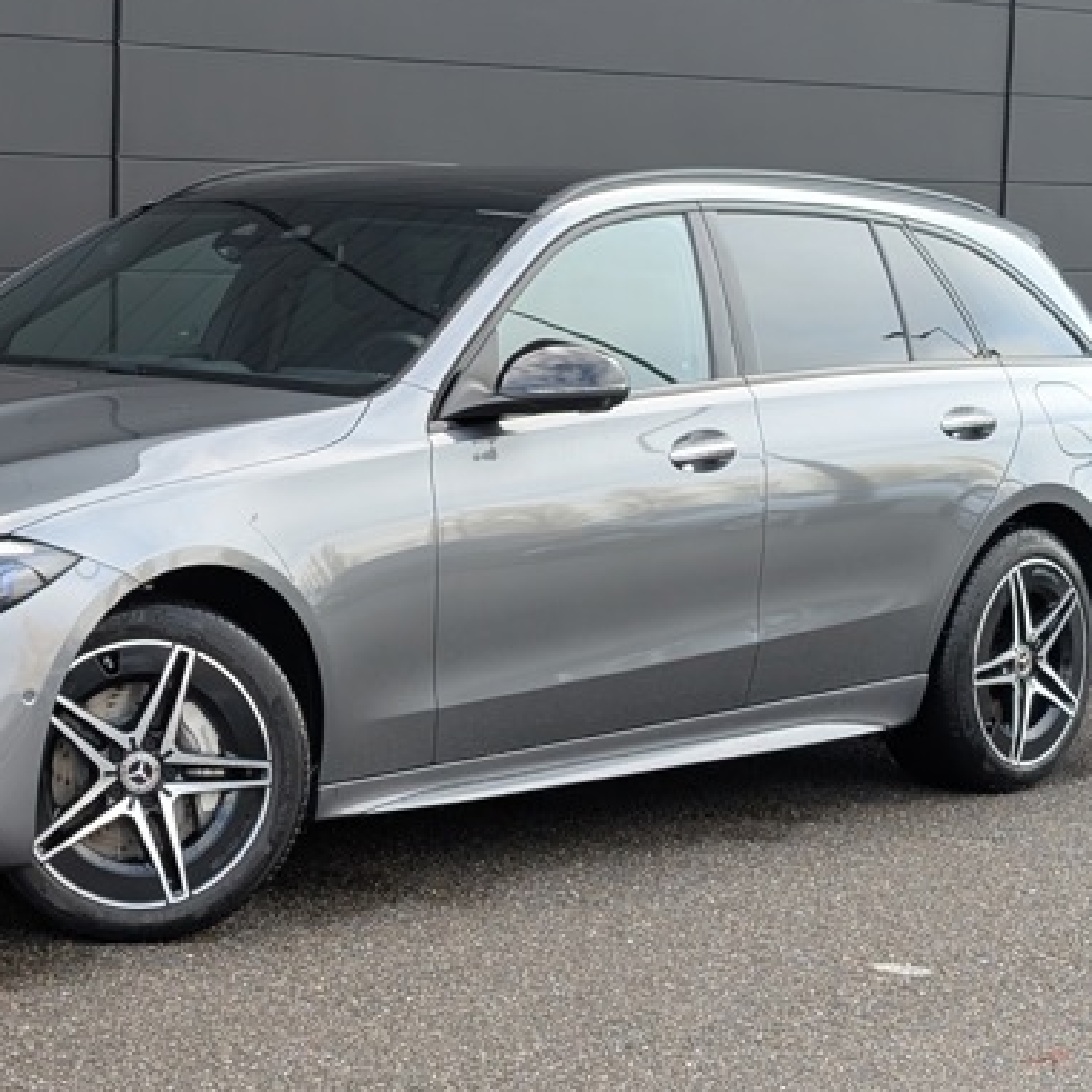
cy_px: 633
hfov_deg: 18.9
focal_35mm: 91
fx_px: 3248
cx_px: 215
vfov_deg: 19.1
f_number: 1.68
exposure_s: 1/510
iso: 100
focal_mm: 6.9
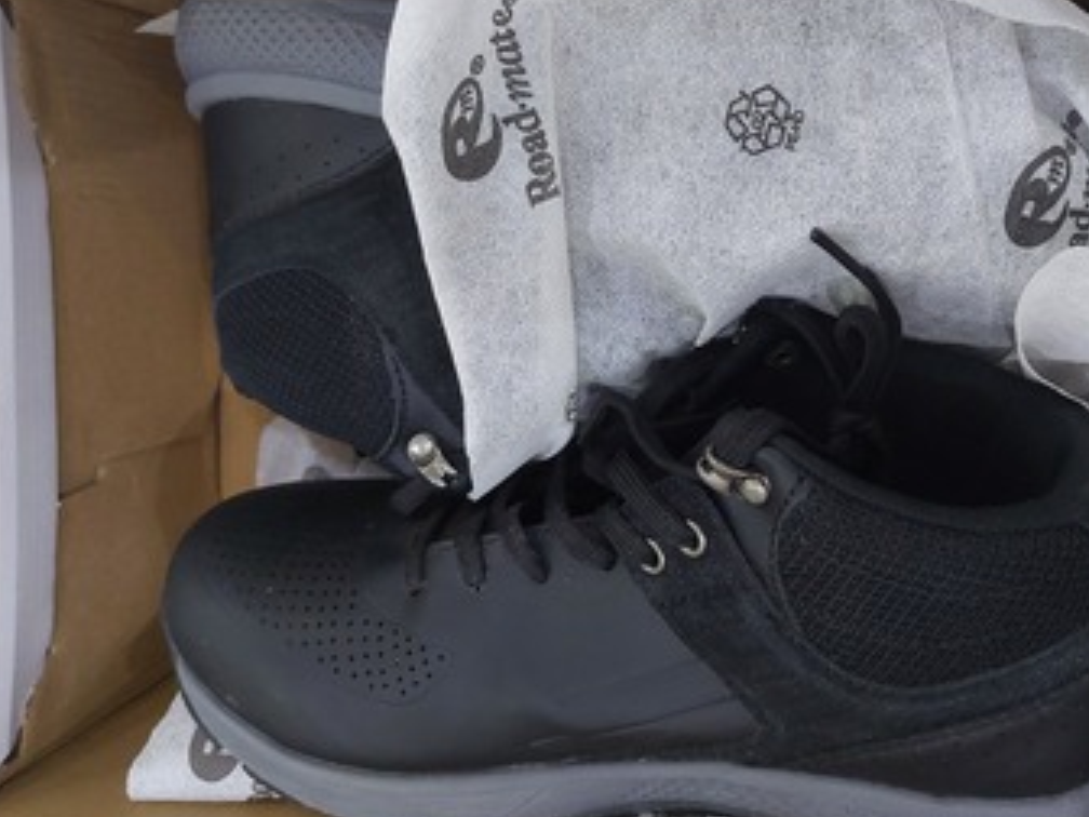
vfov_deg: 41.5
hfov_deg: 53.4
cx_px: 679
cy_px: 306
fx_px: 1070
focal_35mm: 34
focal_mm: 5.23
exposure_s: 1/60
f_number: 1.8
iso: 640
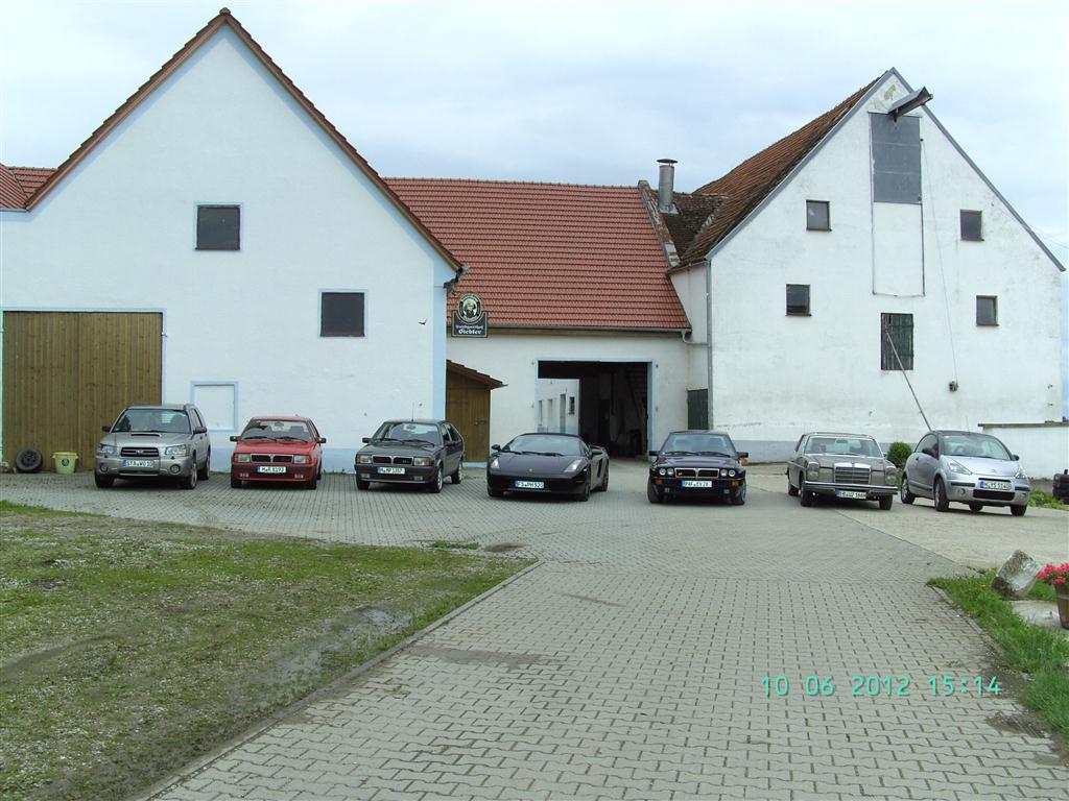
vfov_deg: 38.7
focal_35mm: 37
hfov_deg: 50.1
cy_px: 400
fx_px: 1143
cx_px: 534
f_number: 5.6
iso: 100
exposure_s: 1/470
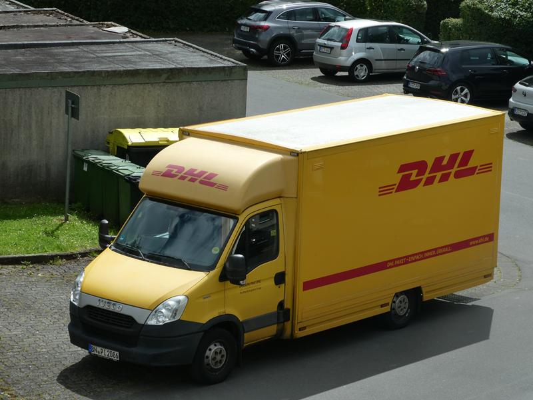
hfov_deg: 14.6
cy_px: 200
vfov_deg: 11.0
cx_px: 266
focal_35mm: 135
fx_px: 2079
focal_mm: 24.2
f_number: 5.3
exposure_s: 1/500
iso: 80
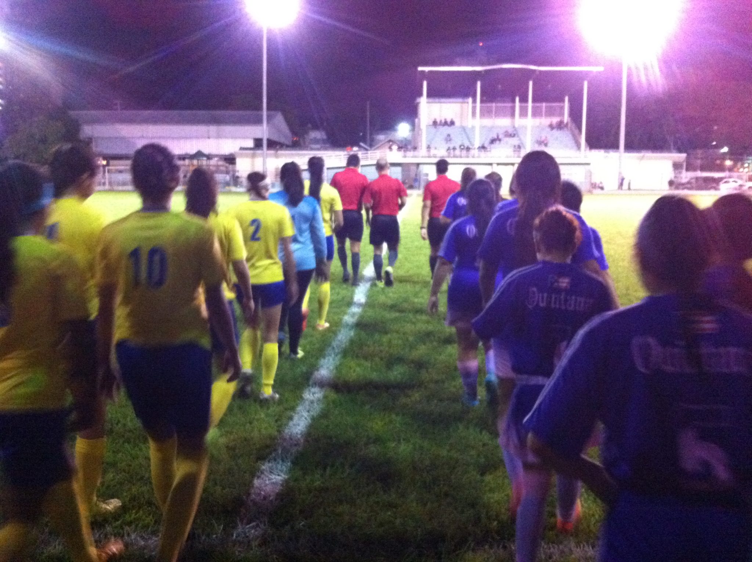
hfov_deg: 52.7
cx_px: 376
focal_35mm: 35
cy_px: 281
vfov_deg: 40.6
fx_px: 759
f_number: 2.8
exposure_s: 1/15
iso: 1000
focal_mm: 3.85
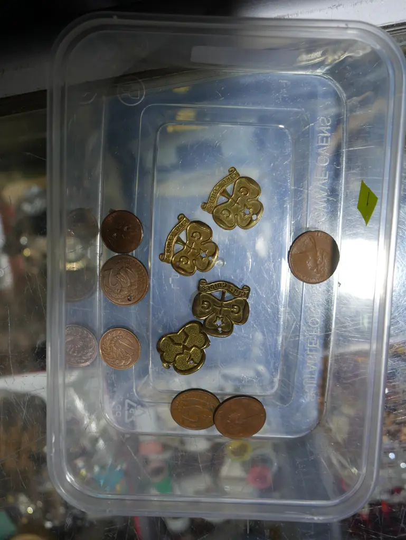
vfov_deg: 41.2
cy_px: 270
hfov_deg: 31.5
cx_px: 203
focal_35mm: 46
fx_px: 719
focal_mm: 23
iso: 200
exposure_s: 1/80
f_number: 5.1
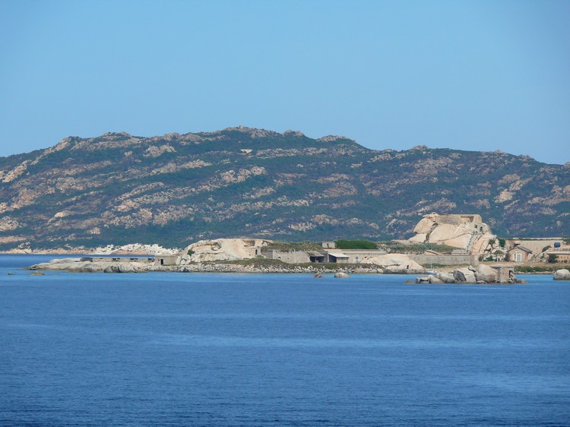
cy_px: 214
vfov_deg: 5.3
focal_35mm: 279
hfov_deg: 7.1
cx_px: 285
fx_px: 4593
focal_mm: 59
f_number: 5
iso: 100
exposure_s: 1/250
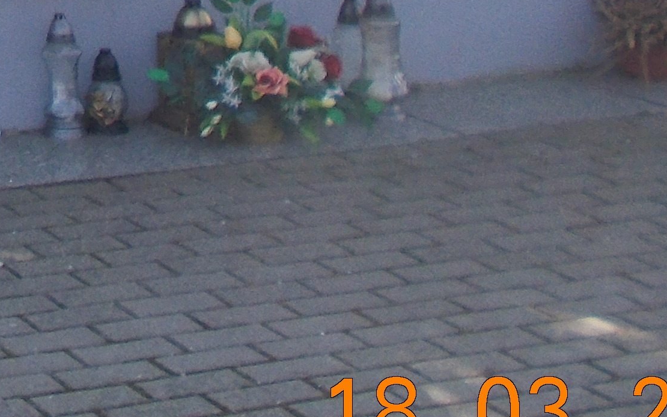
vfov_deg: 9.4
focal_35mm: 132
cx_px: -416
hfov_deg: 14.5
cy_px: -382
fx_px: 2400
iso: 80
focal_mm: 5.3
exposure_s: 1/320
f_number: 3.4
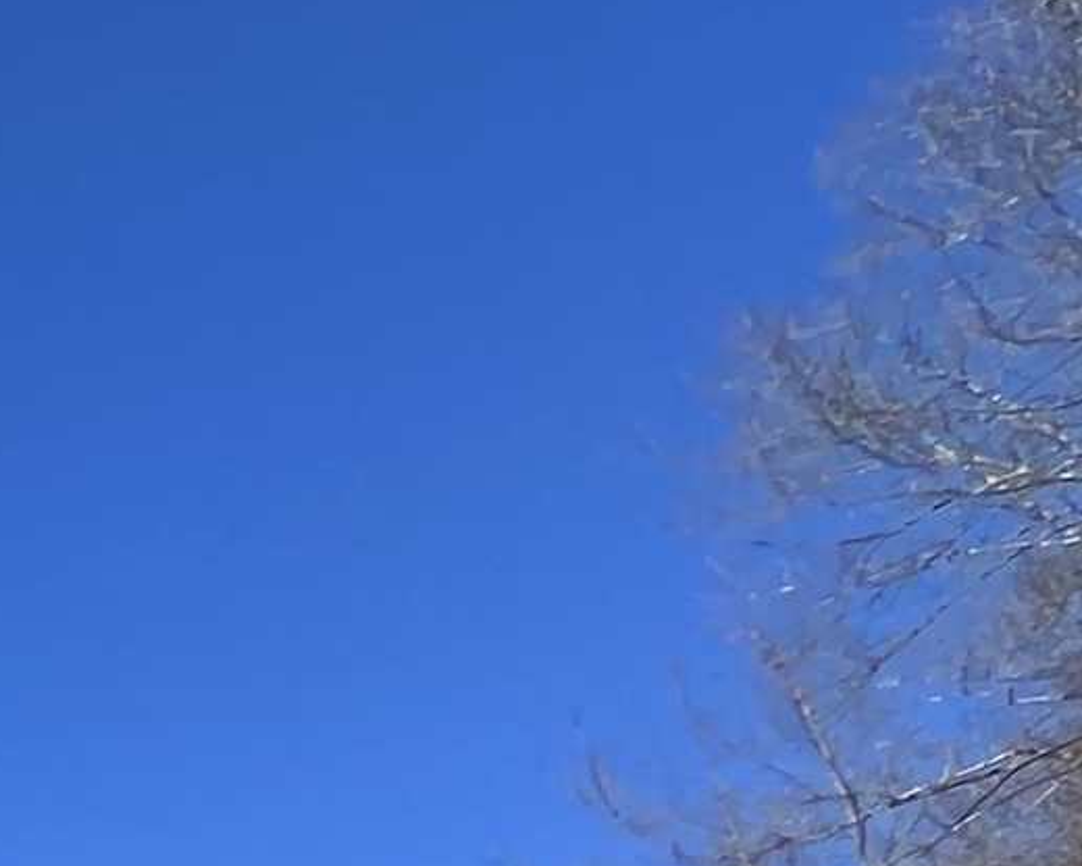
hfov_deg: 12.9
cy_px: 1955
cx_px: -1879
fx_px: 2402
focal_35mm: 75
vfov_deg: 14.8
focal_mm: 1.57
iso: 32
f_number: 1.8
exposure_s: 1/834
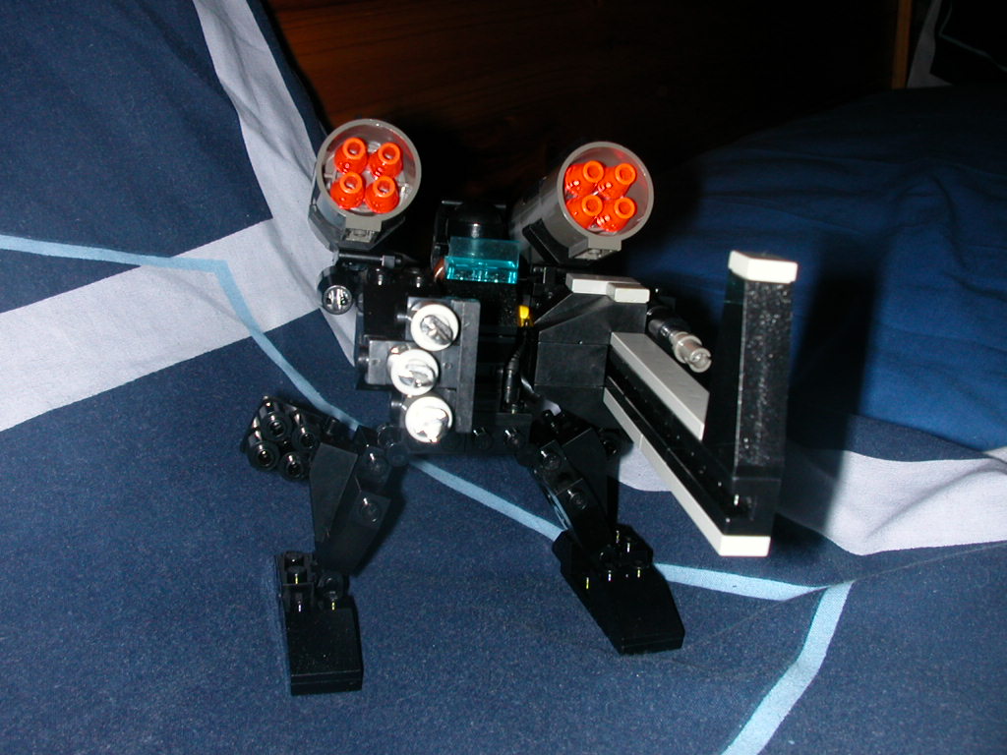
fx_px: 1076
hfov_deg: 50.1
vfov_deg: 38.7
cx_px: 504
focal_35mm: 37
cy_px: 378
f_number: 4.5
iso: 100
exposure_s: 1/59.9
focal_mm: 5.6
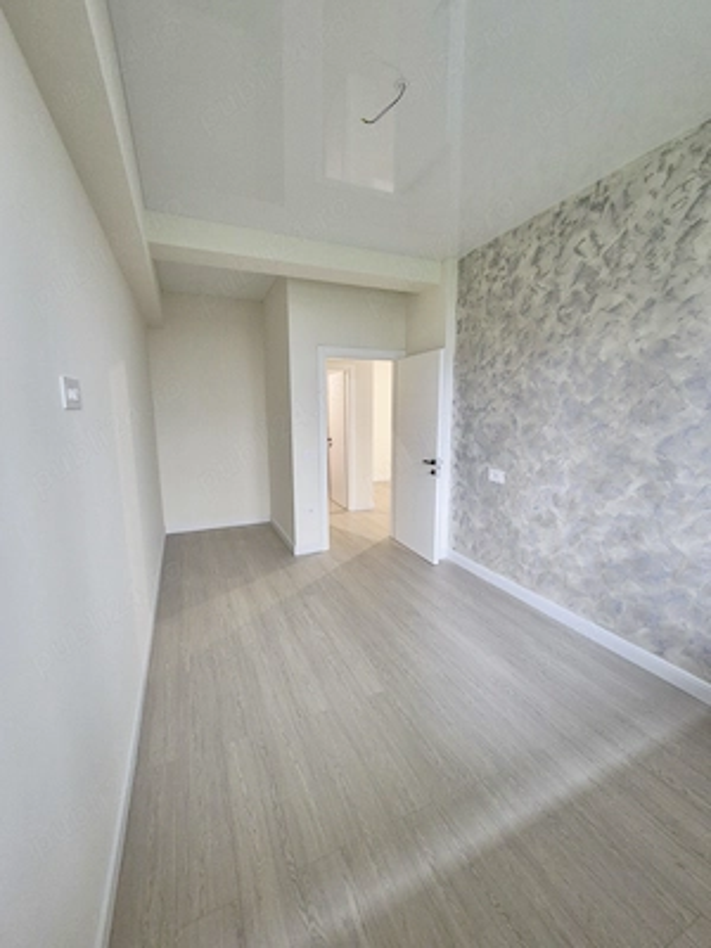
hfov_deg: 89.9
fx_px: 356
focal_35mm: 13
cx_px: 356
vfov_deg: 106.2
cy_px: 474
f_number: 2.2
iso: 400
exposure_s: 1/50
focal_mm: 2.2
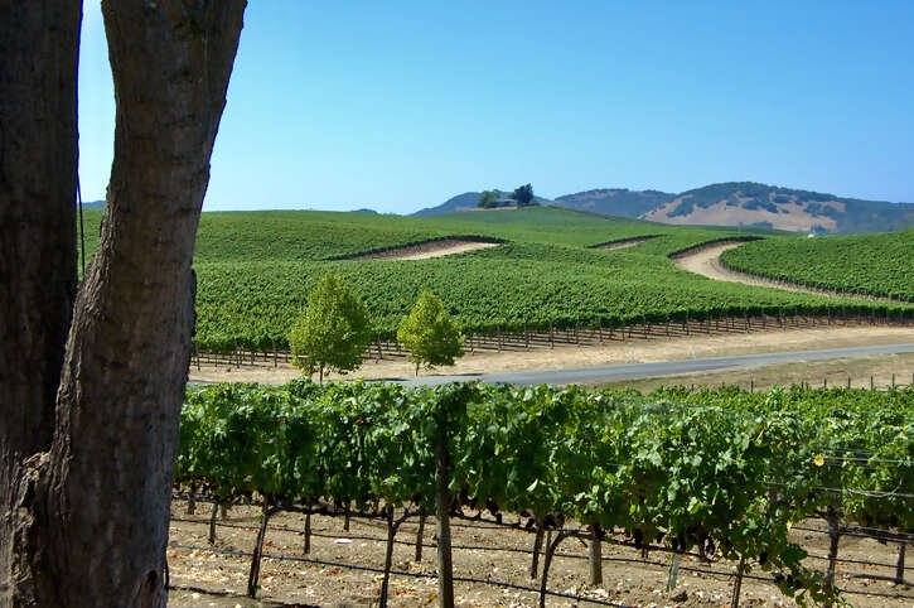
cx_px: 457
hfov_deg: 42.4
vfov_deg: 28.9
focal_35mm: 46
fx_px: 1179
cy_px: 304
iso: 200
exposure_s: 1/250
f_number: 8
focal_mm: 31
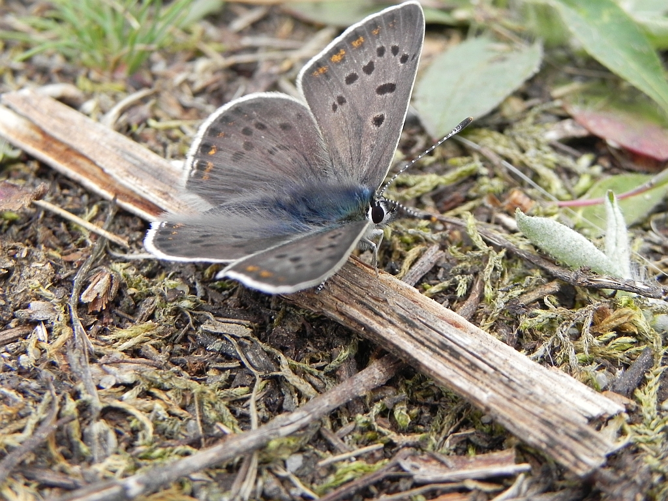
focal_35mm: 85
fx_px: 1640
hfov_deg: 23.0
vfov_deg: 17.4
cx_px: 334
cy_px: 250
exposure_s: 1/224
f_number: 5
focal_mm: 15.1
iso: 160
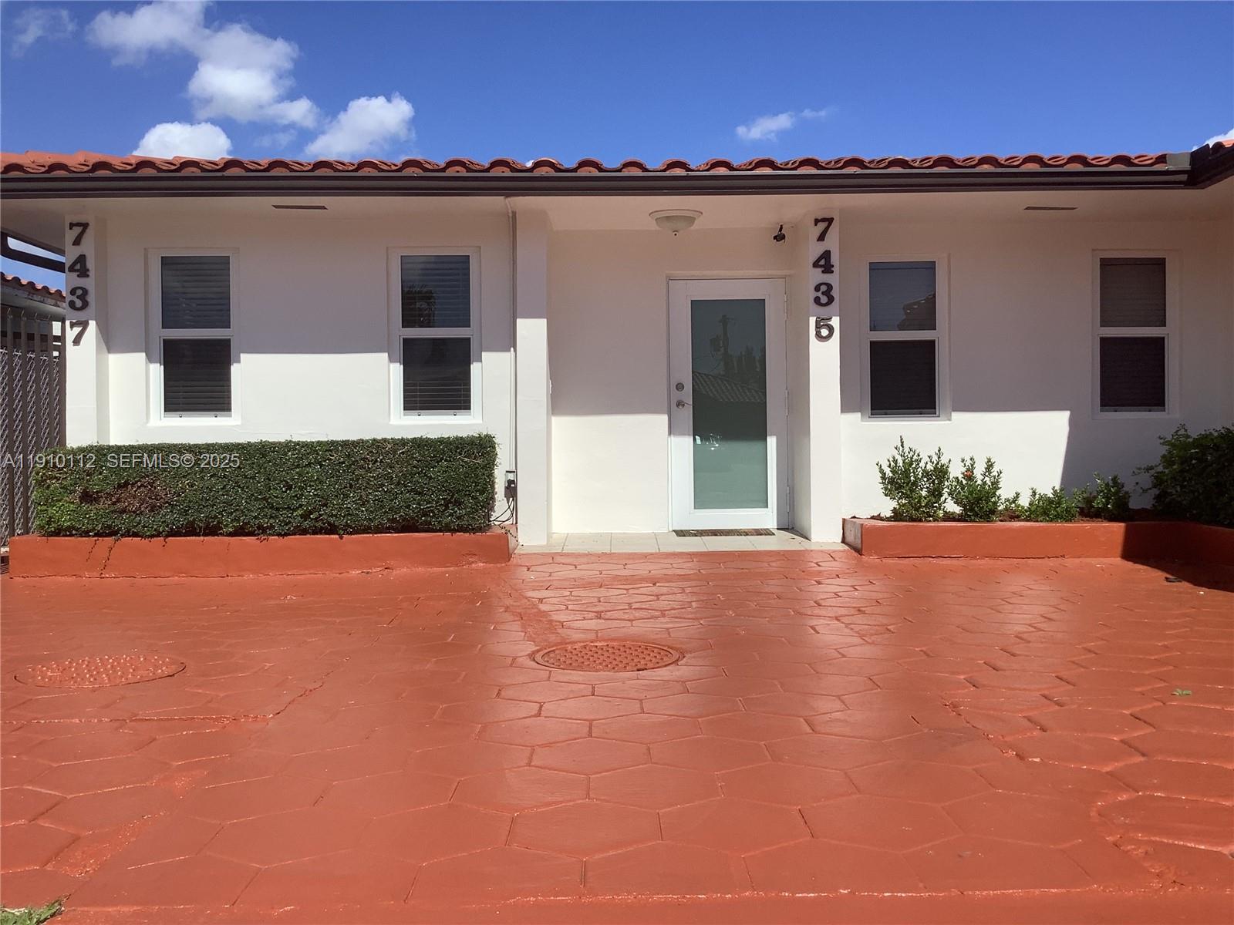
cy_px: 462
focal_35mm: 31
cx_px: 617
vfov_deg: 45.4
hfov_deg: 58.4
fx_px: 1105
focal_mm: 3.3
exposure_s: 1/2203
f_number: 2.4
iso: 25
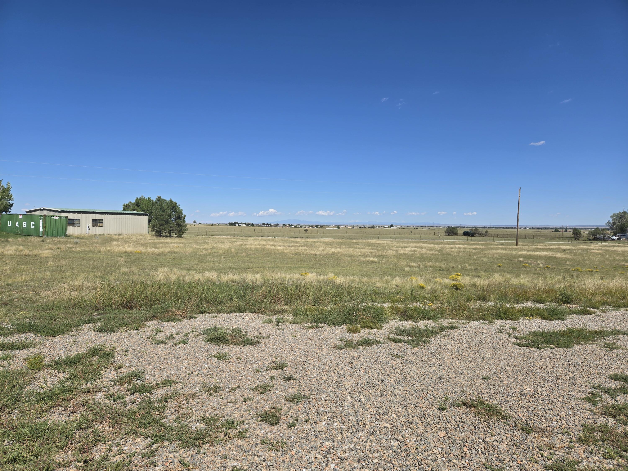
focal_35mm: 23
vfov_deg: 58.9
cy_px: 236
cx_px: 314
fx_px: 417
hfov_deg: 73.9
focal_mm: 5.4
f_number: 1.8
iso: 25
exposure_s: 1/2572
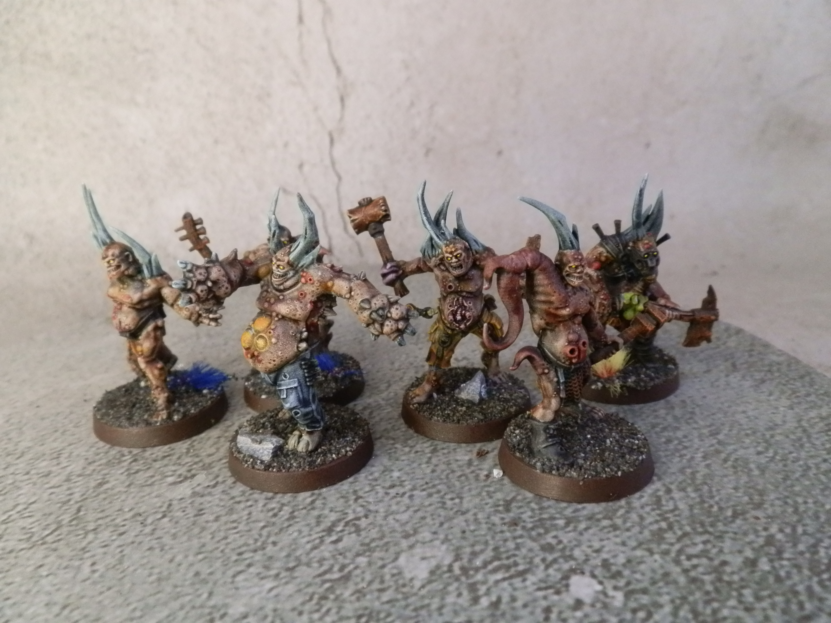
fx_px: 672
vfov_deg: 49.7
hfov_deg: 63.4
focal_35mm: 28
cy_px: 312
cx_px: 416
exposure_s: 1/100
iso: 400
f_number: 3.1
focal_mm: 5
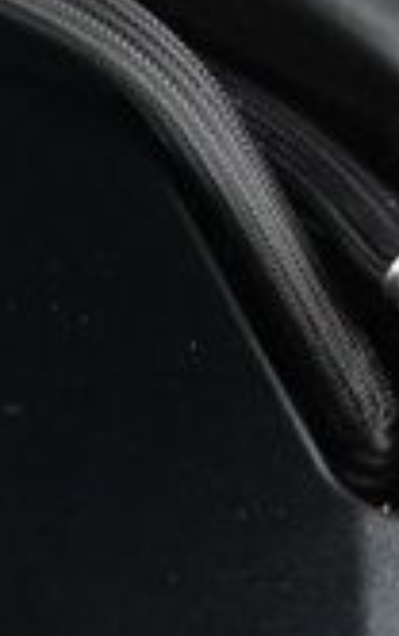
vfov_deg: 6.9
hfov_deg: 3.9
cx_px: -1538
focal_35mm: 301
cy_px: 881
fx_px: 5228
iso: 2500
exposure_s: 1/60
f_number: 4
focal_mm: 32
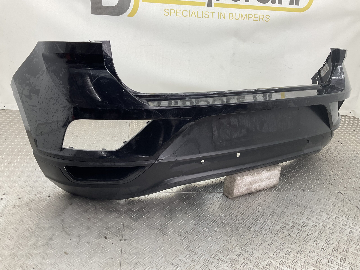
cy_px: 135
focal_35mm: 29
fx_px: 302
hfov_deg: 61.7
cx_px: 180
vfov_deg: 48.2
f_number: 1.8
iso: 32
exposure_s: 1/100
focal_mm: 3
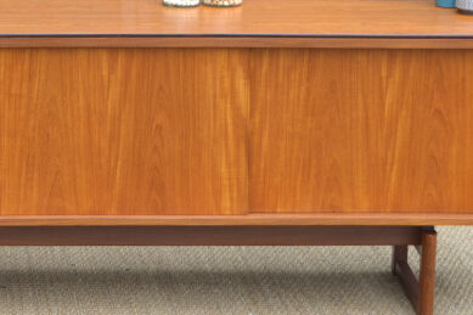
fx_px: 1734
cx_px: 90
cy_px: 84
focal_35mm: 132
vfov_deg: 10.4
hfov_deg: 15.4
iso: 400
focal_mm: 38
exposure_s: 1/60
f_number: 4.8
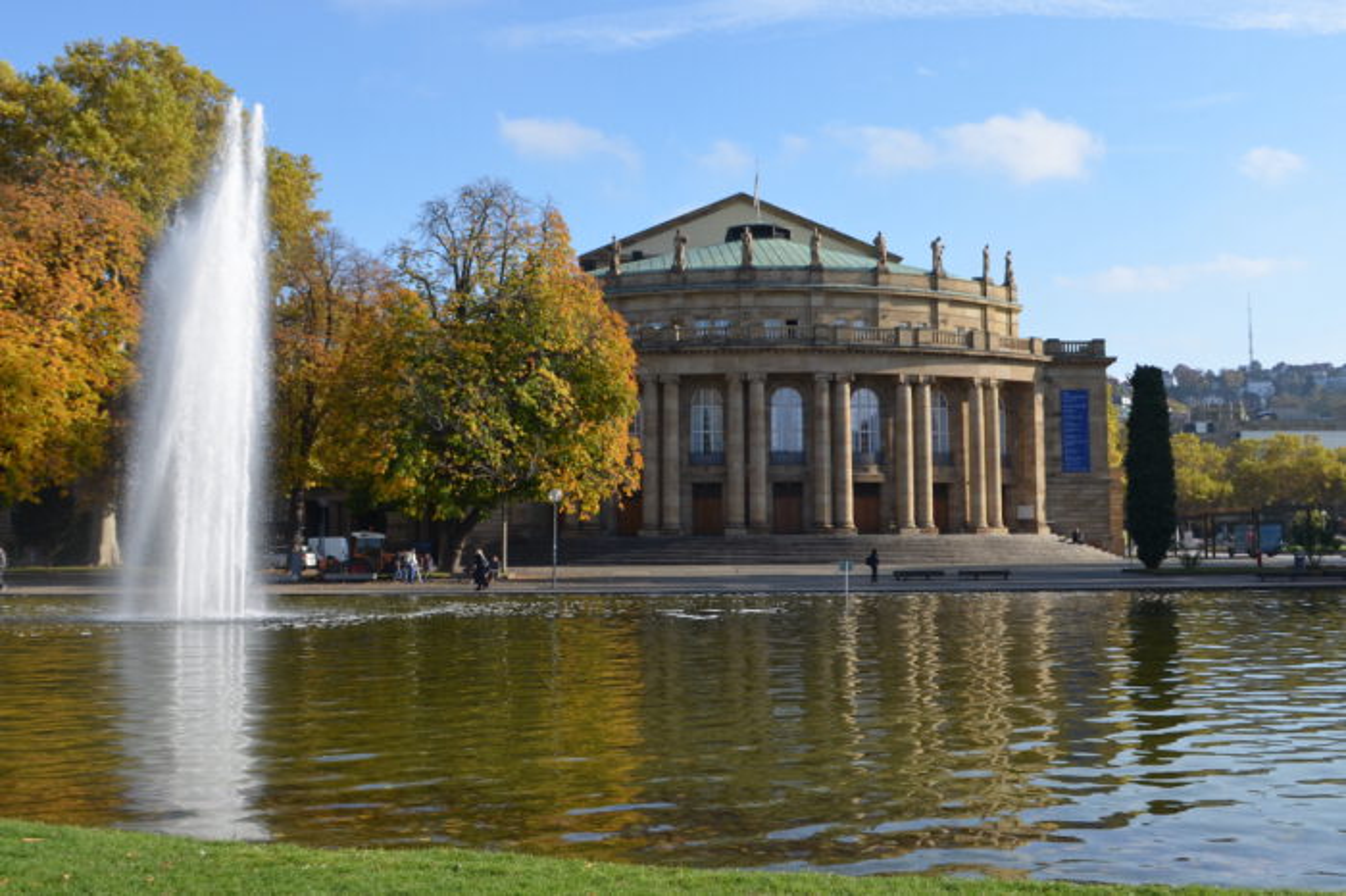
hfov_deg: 57.2
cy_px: 448
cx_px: 673
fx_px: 1233
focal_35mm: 33
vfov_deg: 39.9
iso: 160
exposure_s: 1/250
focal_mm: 22
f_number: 8
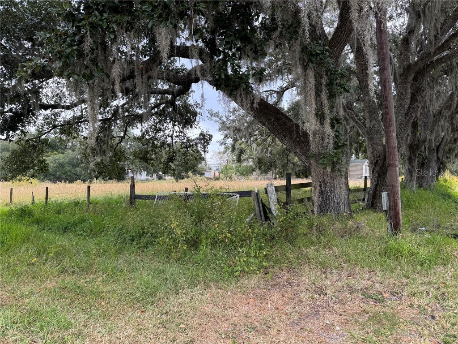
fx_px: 318
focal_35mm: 24
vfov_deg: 56.8
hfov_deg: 71.6
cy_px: 172
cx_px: 229
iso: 80
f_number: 1.78
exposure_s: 1/376
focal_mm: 6.76
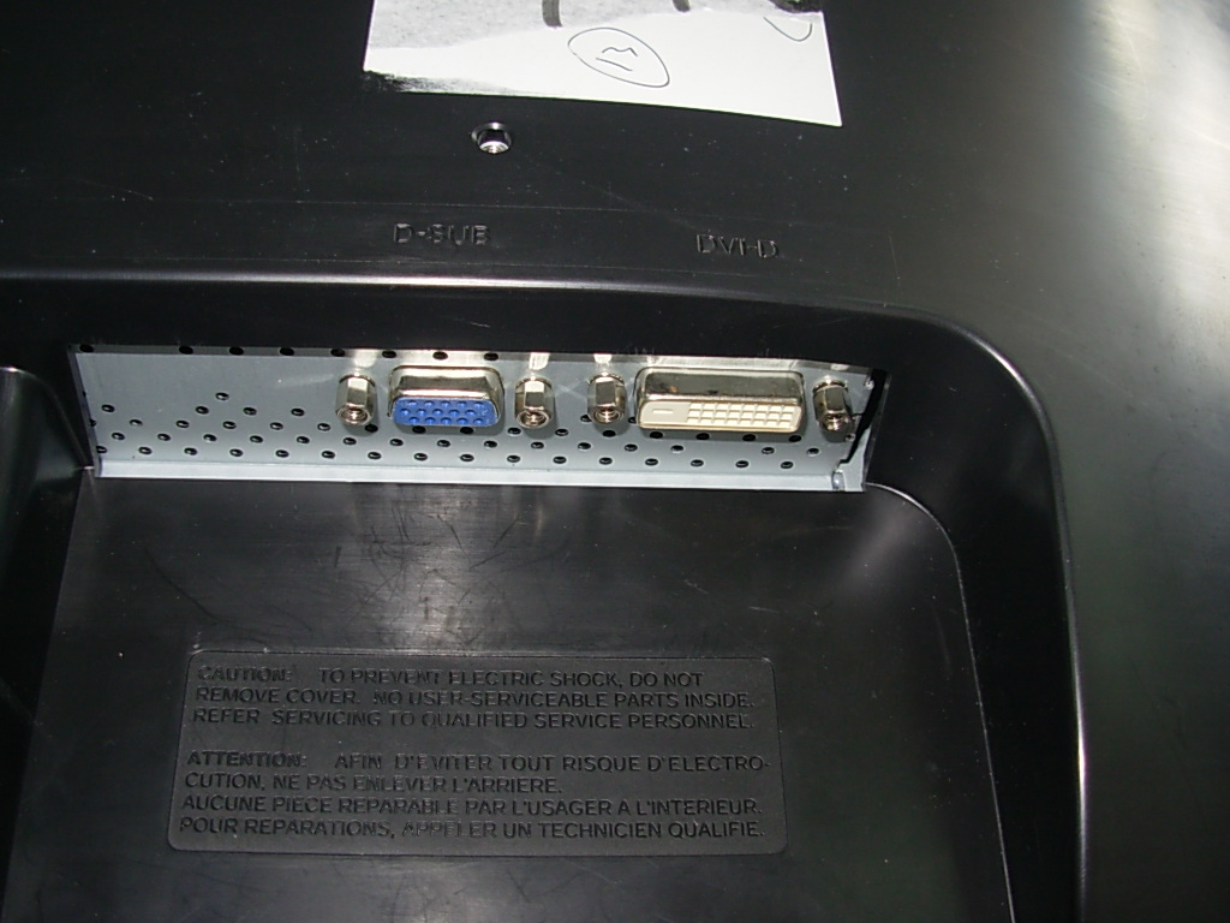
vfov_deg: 37.7
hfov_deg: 49.0
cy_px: 462
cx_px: 615
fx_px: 1350
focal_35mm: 38
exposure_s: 1/32
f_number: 2.9
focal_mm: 6.3
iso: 50
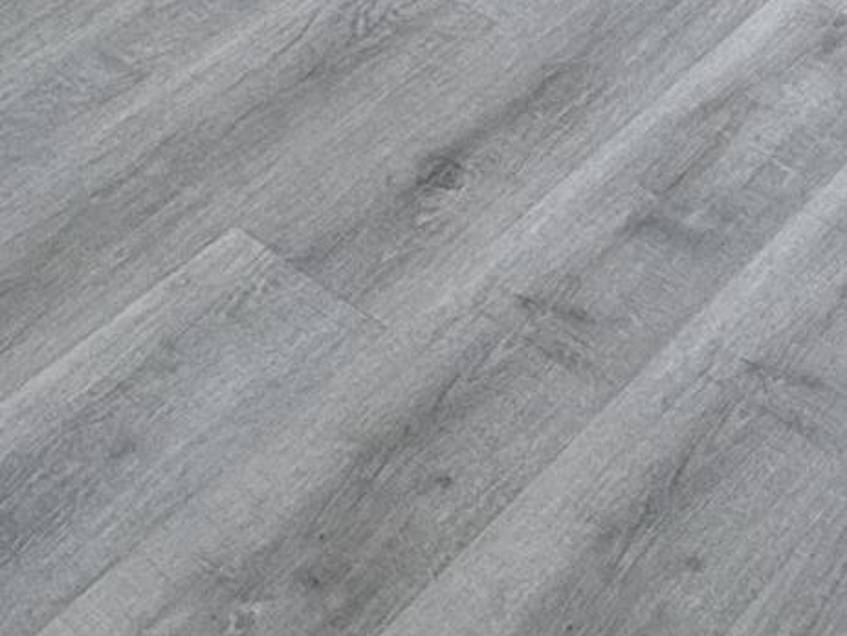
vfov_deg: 11.0
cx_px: 0
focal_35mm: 93
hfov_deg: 20.4
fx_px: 2277
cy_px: -1221
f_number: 2.2
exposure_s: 1/126
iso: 64
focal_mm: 2.22
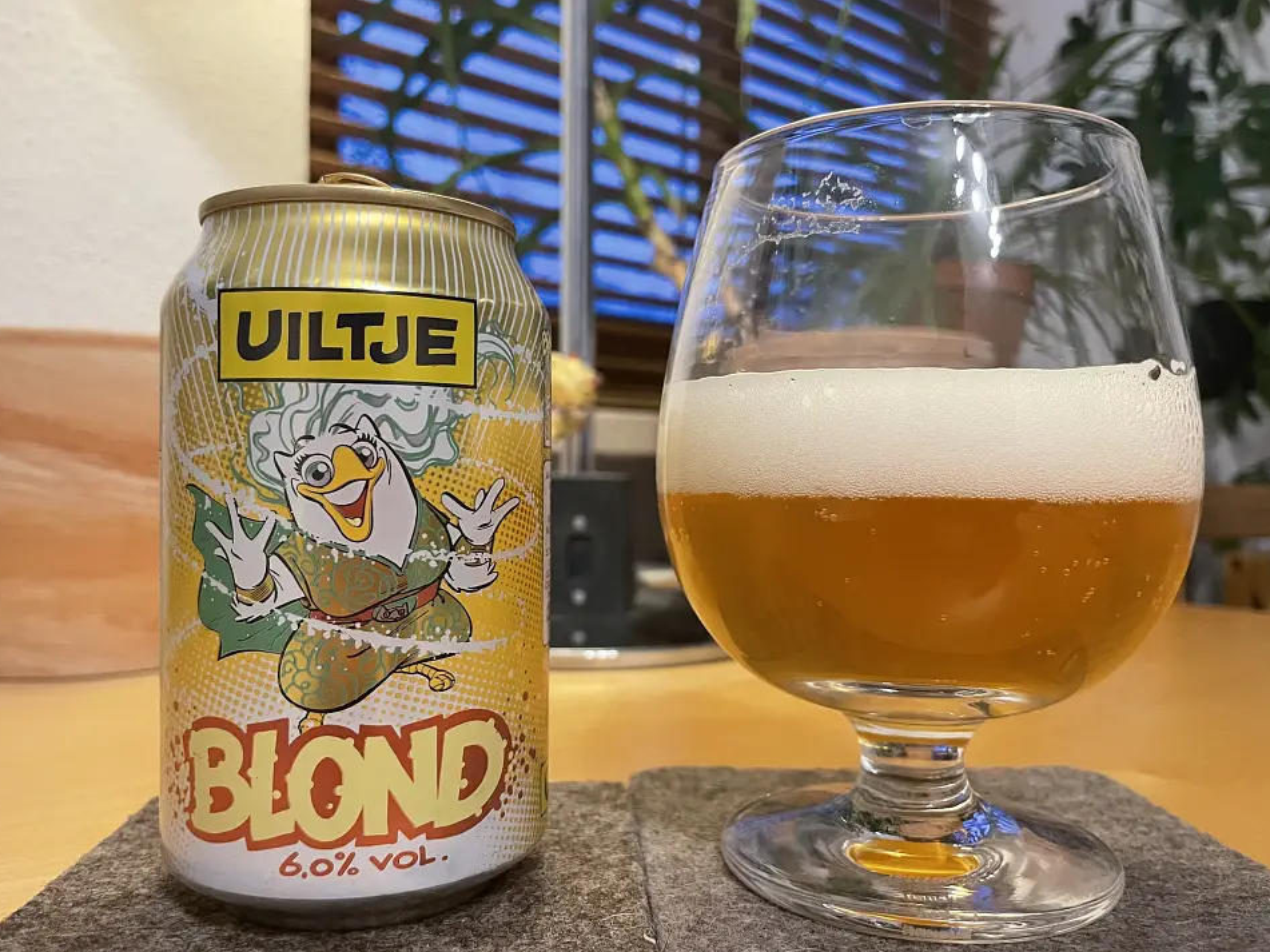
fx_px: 1027
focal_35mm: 28
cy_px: 490
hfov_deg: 63.5
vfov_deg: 49.7
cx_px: 632
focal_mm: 4.2
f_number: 1.6
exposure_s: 1/50
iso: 320
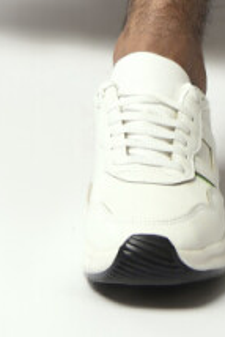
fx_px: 1993
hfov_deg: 6.5
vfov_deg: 8.5
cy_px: -580
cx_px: 105
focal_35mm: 213
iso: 400
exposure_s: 1/125
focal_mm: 38
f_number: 5
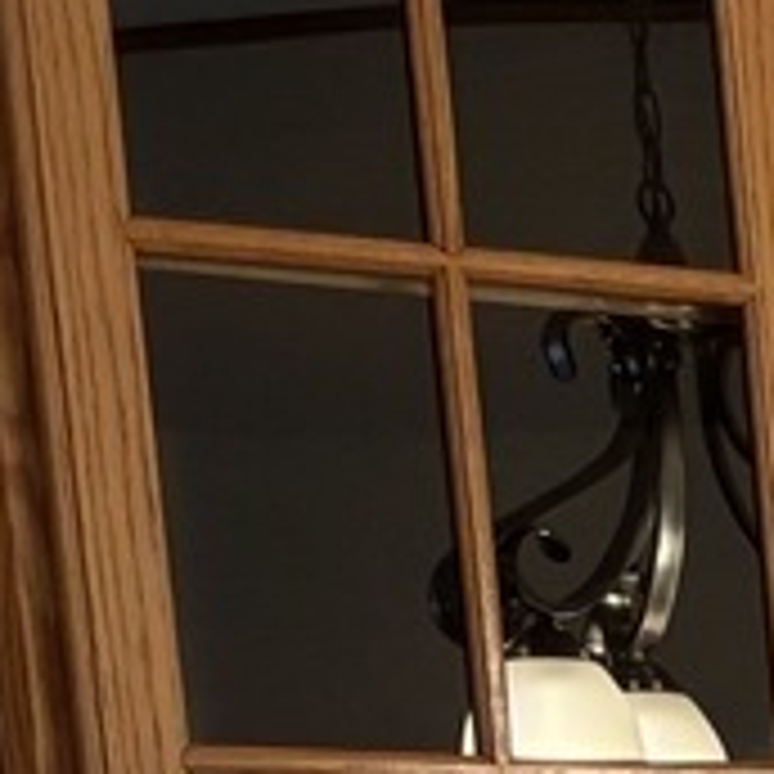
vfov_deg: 8.3
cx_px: 2538
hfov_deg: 7.6
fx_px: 4857
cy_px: 1872
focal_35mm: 192
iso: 100
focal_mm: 5.96
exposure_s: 1/60
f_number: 1.6
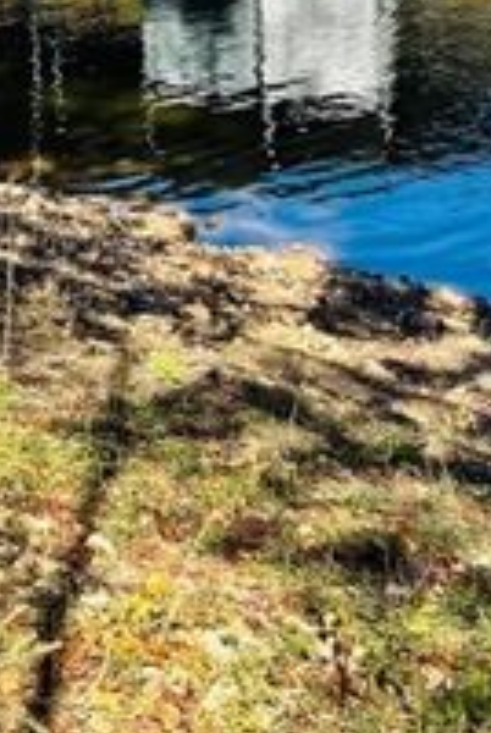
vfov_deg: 19.3
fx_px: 1835
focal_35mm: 90
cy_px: -412
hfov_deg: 15.1
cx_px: 84
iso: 50
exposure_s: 1/1783
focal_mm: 5.96
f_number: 1.6
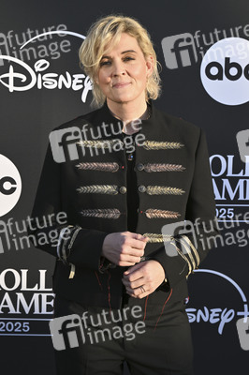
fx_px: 852
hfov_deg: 16.6
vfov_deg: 24.8
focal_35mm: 82
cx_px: 124
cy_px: 188
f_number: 10
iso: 320
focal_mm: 82
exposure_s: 1/320
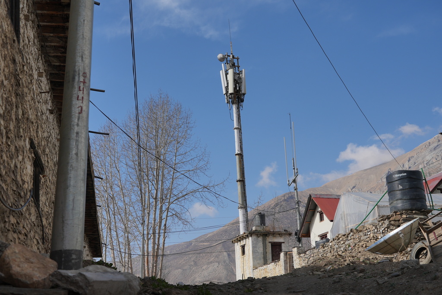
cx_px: 221
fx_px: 565
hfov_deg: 42.7
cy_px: 148
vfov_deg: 29.3
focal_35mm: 46
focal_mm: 46
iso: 200
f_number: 6.3
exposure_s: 1/1250
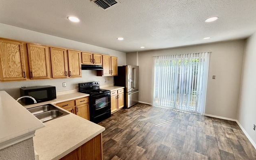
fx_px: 105
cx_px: 127
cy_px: 82
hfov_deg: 101.4
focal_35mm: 15
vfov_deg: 74.8
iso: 64
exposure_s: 1/150
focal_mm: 2.22
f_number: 2.2
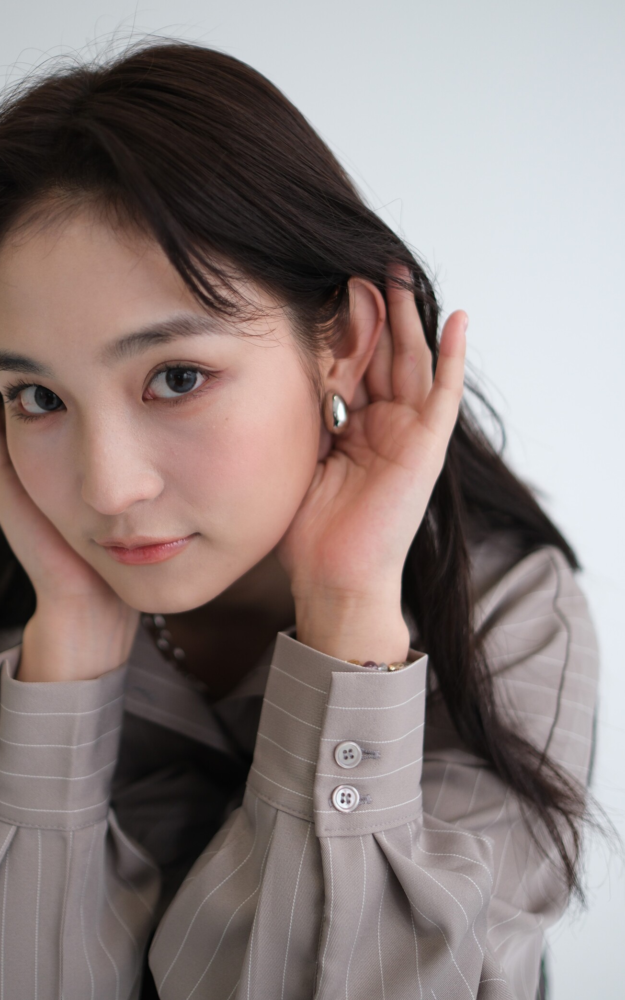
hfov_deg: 31.2
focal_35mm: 41
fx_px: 1117
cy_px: 490
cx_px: 253
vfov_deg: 48.2
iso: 320
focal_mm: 23
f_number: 1.4
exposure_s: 1/500
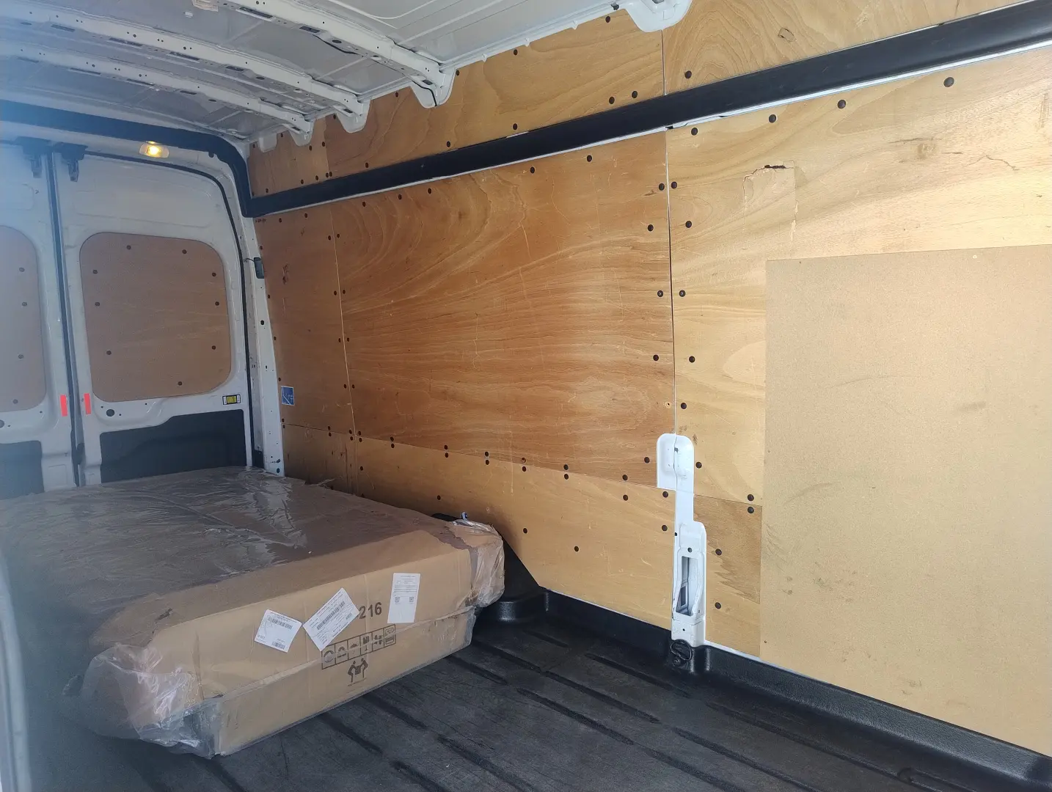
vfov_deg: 56.9
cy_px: 396
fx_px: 730
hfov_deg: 71.5
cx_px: 526
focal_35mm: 24
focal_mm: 5.56
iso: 209
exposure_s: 1/100
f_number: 1.8
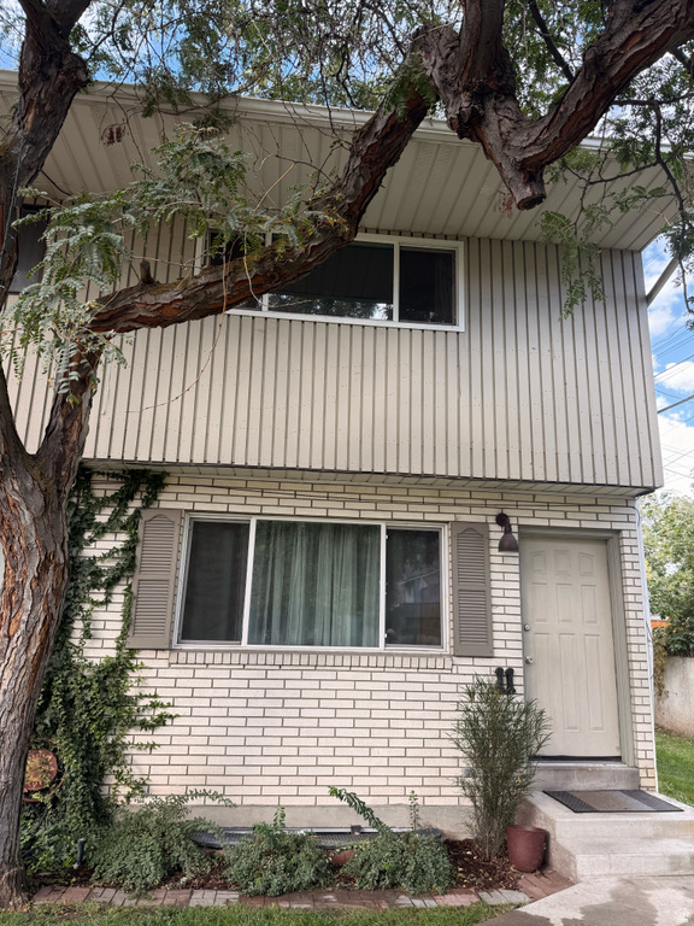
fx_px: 642
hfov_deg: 56.8
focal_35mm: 24
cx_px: 347
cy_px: 463
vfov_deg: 71.6
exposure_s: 1/301
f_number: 1.78
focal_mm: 6.76
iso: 80
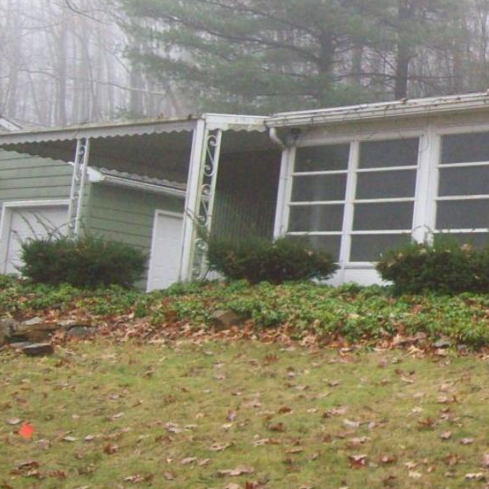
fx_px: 1279
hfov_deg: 20.1
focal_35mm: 80
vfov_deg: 21.6
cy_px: 155
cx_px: 606
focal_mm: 6
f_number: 2.7
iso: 200
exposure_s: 1/142
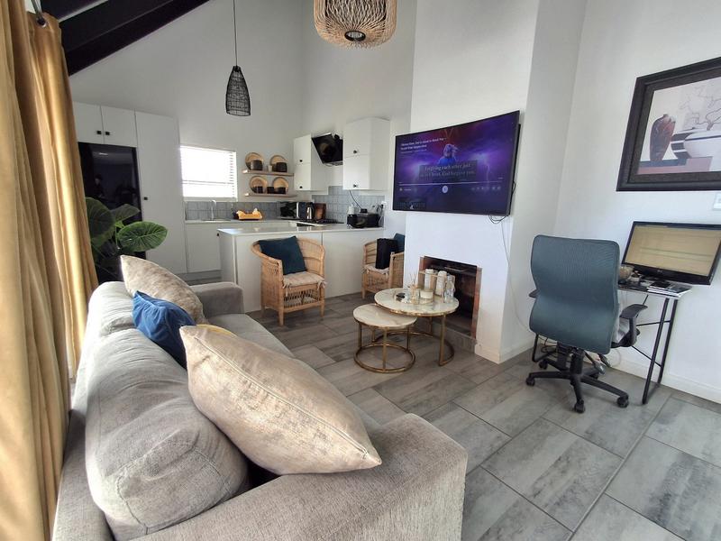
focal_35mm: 16
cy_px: 270
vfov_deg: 78.1
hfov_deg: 94.5
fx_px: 333
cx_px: 360
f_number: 2.2
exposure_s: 1/50
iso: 40
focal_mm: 1.64
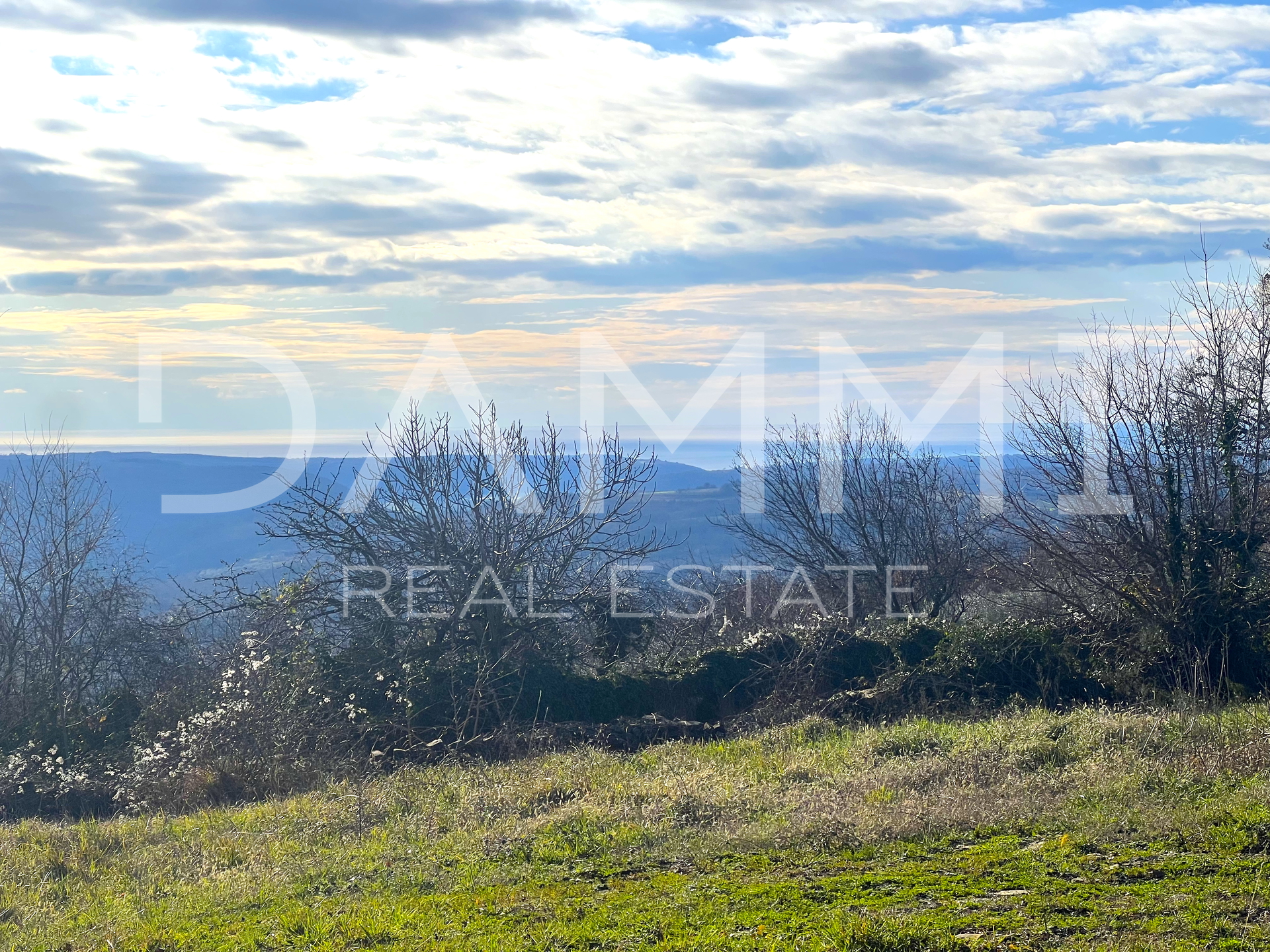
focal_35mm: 77
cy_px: 476
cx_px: 635
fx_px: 2825
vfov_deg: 19.1
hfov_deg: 25.3
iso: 32
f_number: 2.8
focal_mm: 9
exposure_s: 1/2273
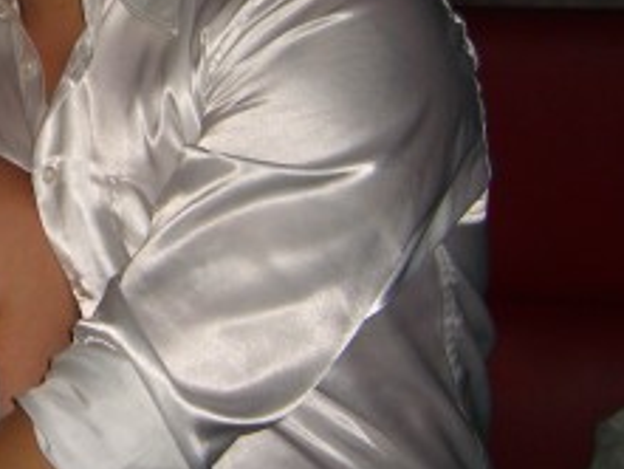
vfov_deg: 14.2
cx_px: -42
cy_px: 48
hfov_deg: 18.4
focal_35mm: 103
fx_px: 1858
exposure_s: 1/60
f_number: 2.8
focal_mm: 7.9
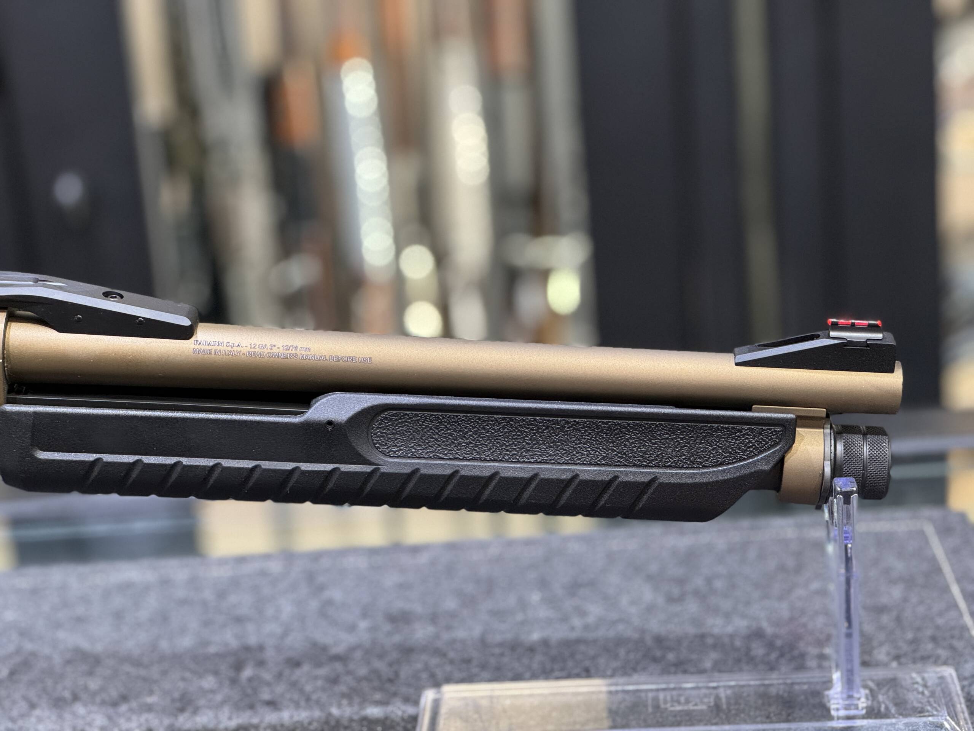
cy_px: 366
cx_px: 487
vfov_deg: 19.1
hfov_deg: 25.3
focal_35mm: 77
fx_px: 2167
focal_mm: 9
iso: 500
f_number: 2.8
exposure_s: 1/33
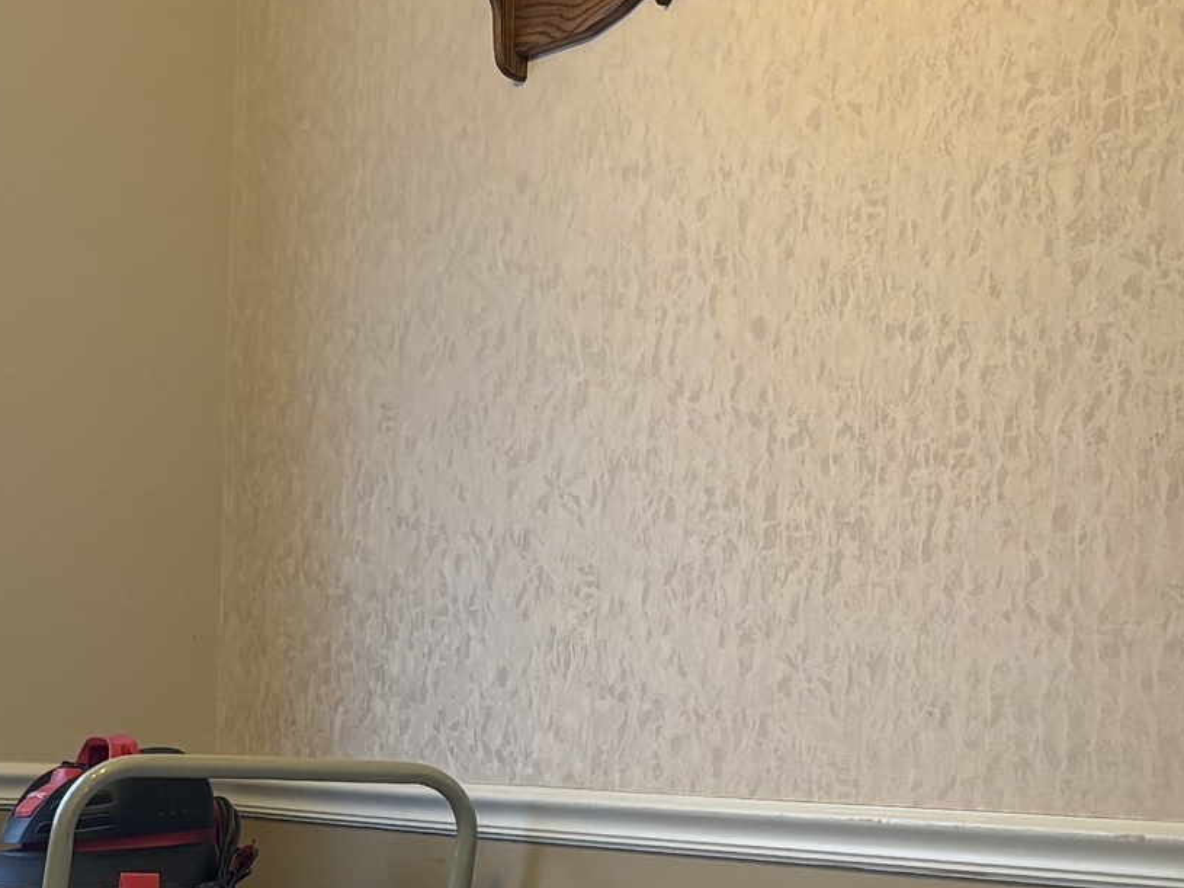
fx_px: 3351
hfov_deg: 20.0
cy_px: 903
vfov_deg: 14.8
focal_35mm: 98
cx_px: 446
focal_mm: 5.96
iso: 125
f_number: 1.6
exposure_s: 1/120
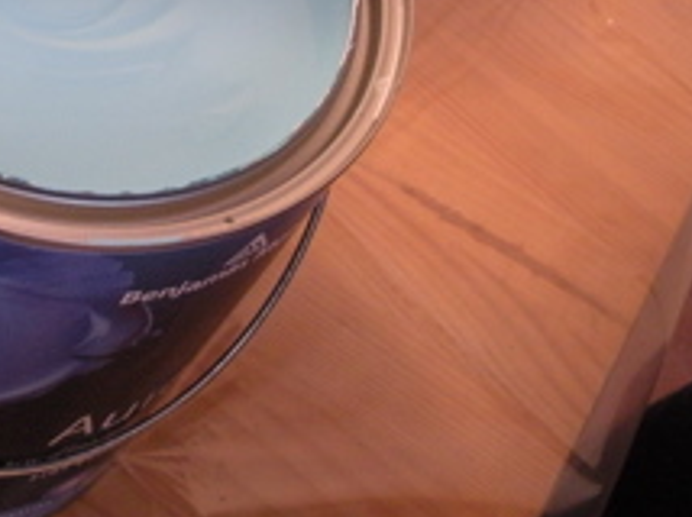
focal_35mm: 79
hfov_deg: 24.3
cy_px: 36
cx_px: 113
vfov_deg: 18.3
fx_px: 1578
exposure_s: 1/21.4
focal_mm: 6.3
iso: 400
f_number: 3.5
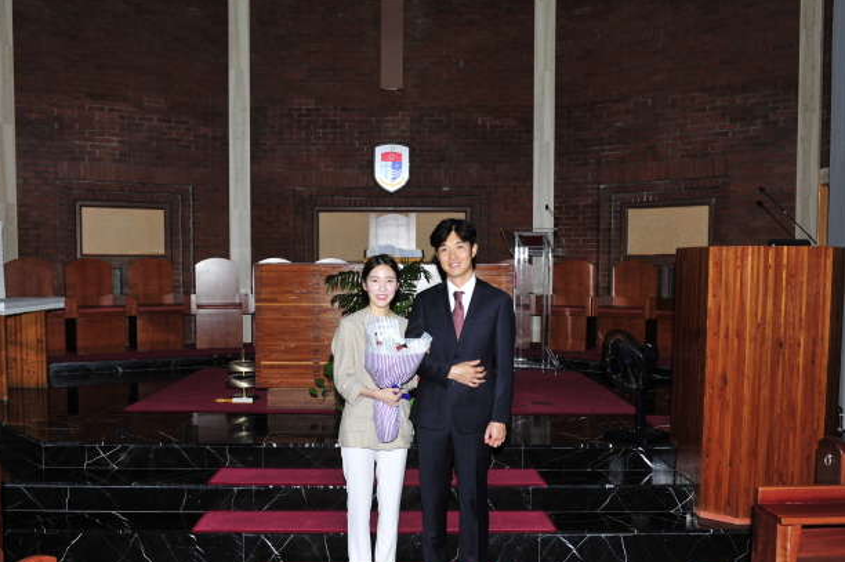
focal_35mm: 32
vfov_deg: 41.0
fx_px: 750
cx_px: 407
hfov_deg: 58.7
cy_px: 317
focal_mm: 28
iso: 200
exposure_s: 1/60
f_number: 5.6
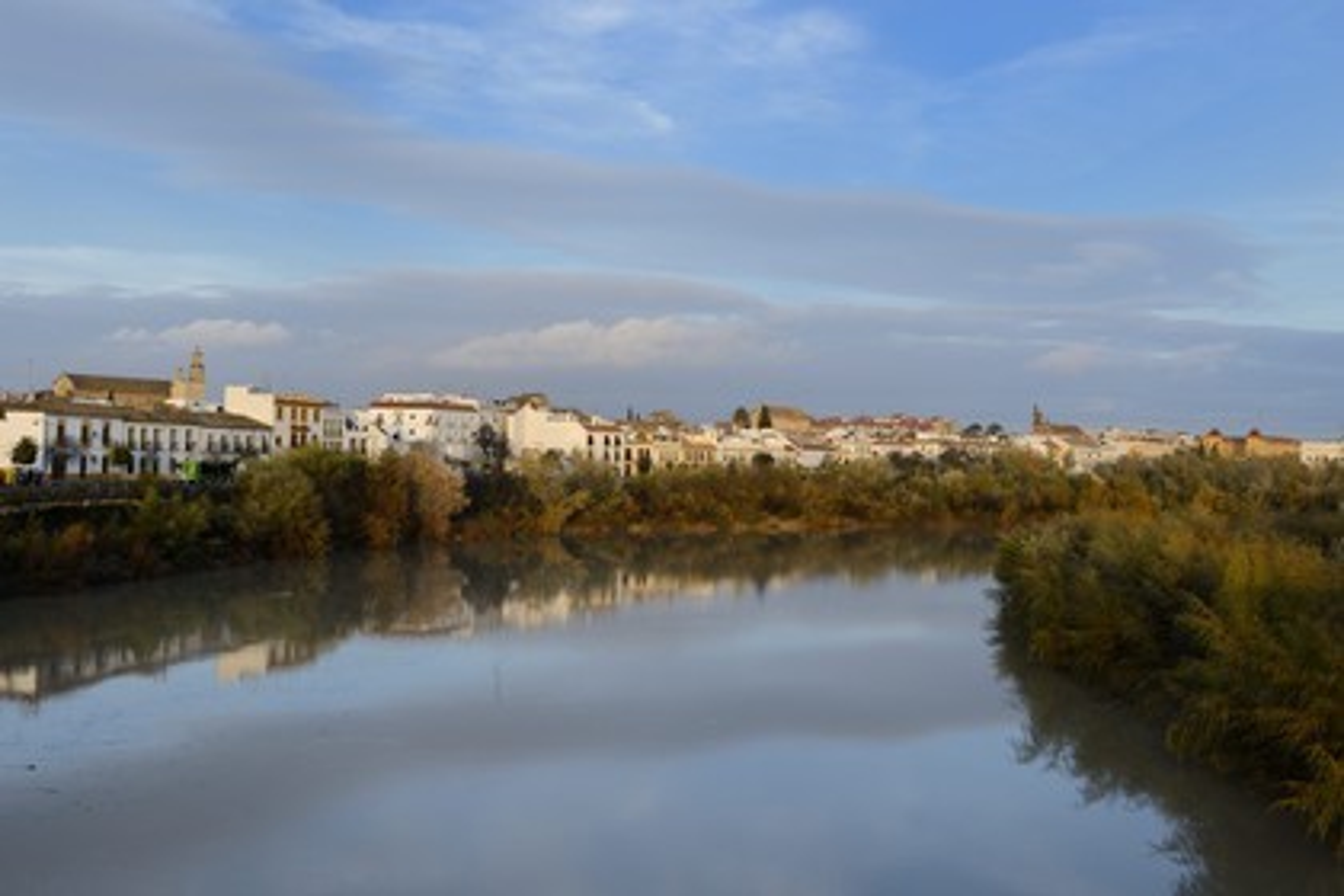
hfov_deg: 50.7
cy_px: 448
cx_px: 672
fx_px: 1419
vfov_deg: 35.1
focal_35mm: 38
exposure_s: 1/160
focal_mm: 38
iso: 400
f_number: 10
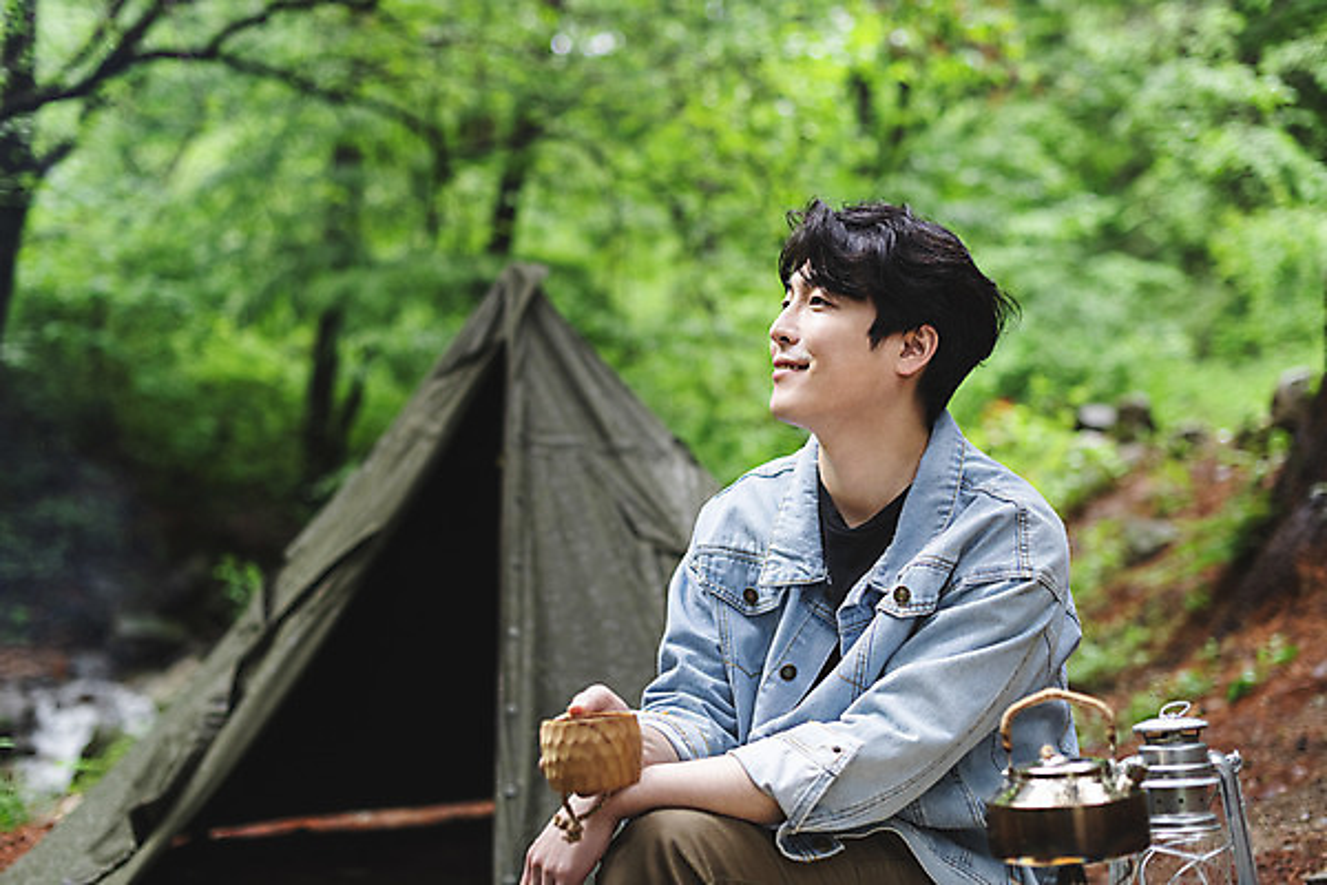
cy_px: 442
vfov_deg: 27.0
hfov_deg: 39.6
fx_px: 1843
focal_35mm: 50
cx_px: 664
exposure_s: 1/320
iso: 800
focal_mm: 50
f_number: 2.5
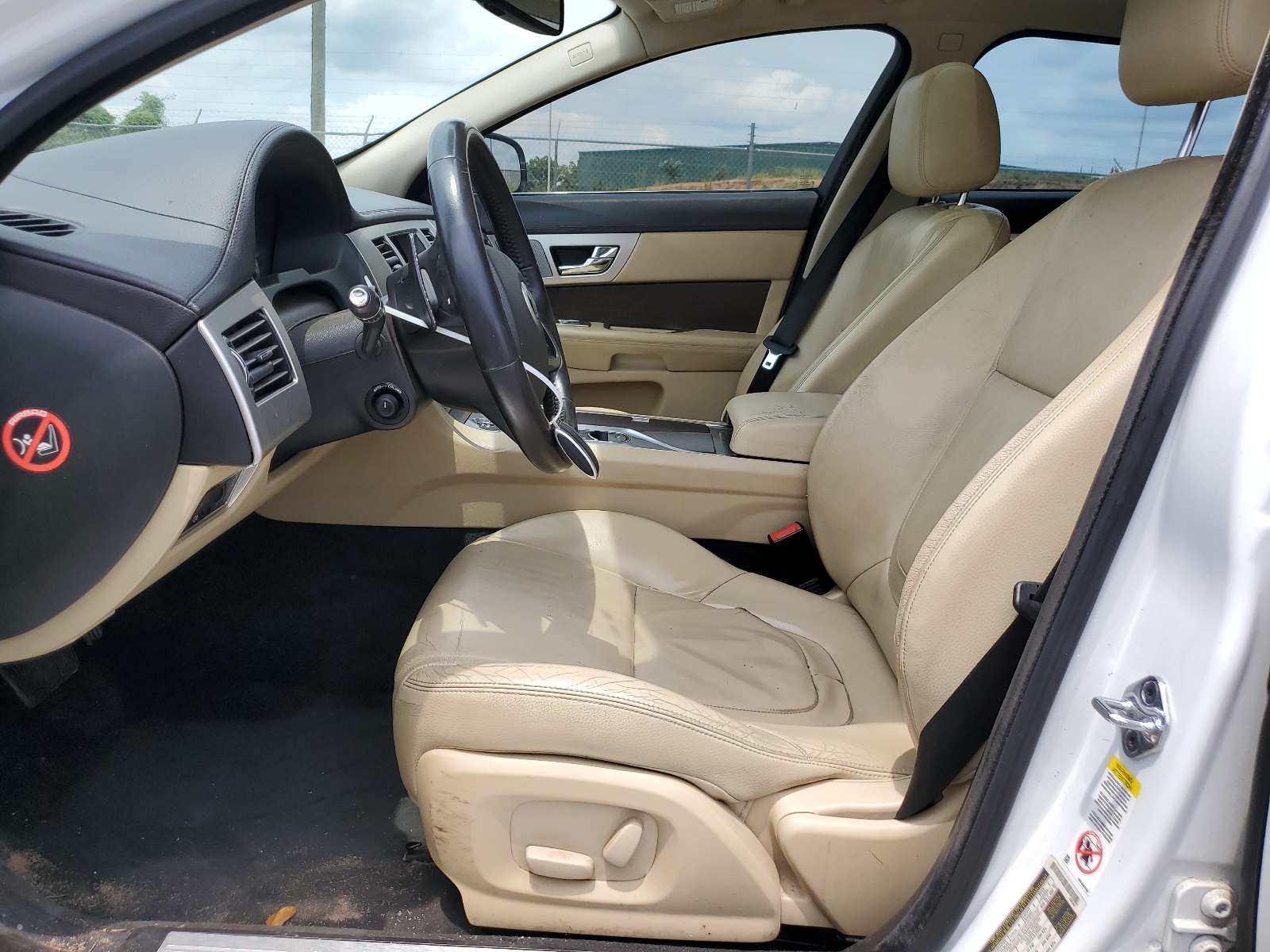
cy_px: 476
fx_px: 954
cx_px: 635
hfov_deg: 67.3
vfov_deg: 53.1
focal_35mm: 26
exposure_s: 1/1429
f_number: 1.5
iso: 50
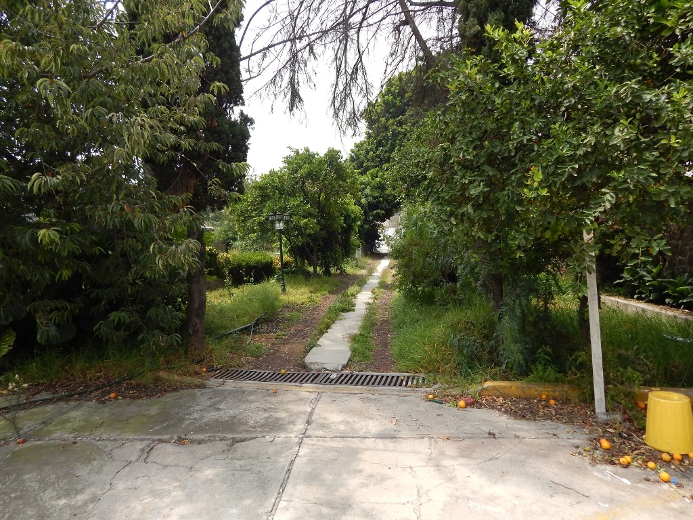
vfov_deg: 58.9
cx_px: 346
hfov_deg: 73.9
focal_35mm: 23
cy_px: 260
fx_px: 460
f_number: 3
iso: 125
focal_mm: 4
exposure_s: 1/800
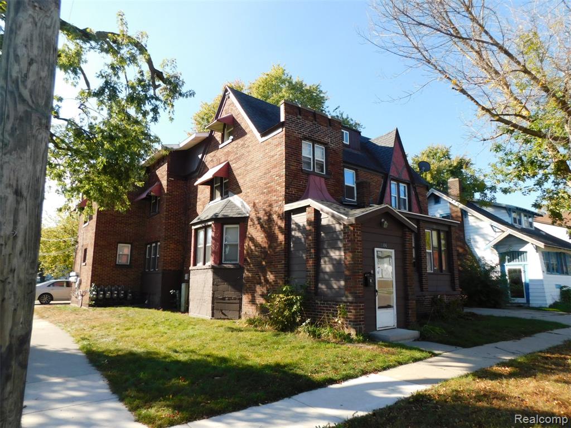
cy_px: 214
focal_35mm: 23
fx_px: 379
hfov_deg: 73.9
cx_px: 286
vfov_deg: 58.9
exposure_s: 1/500
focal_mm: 4
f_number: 3
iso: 125
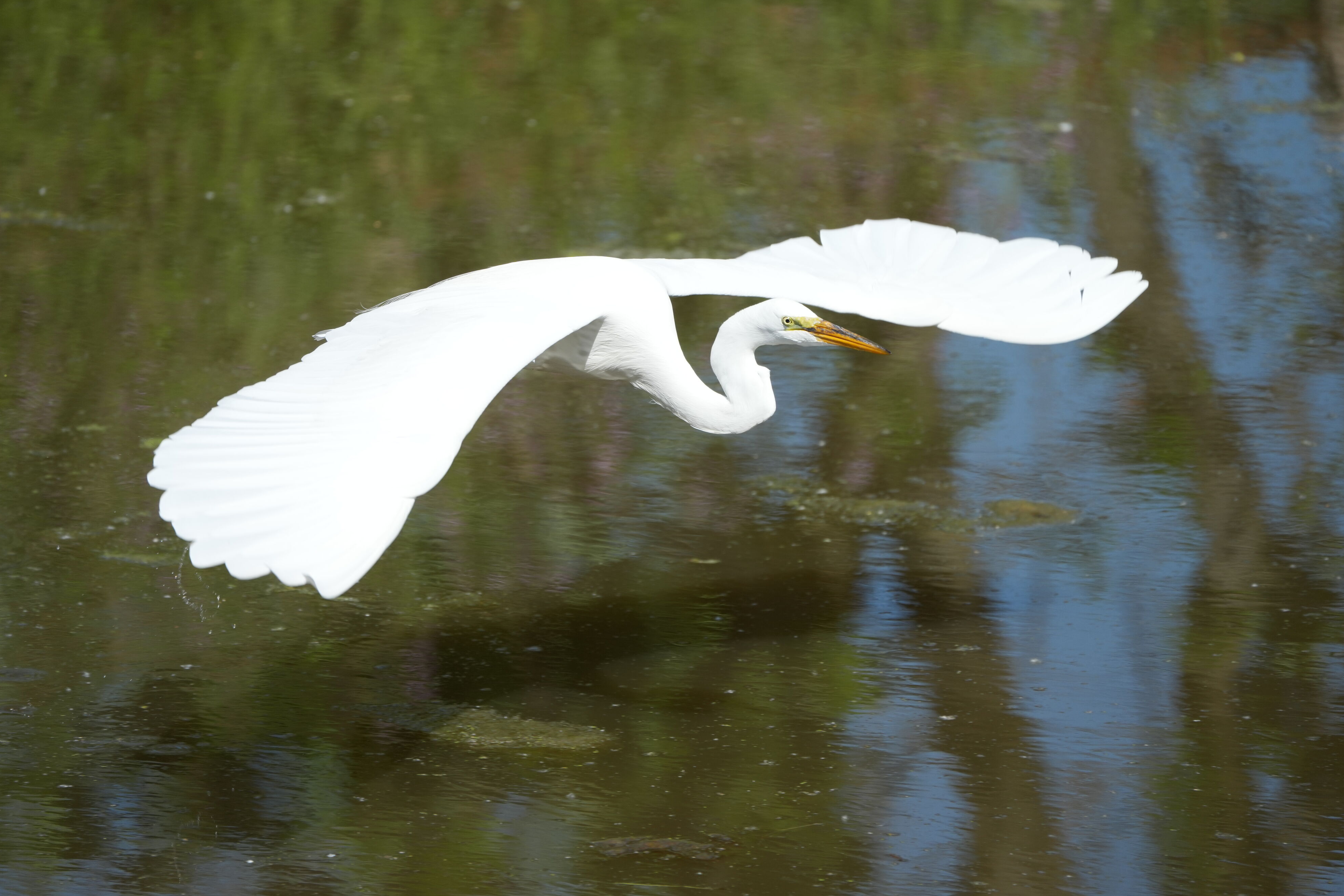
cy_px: 442
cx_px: 676
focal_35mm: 437
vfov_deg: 3.1
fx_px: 16313
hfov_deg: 4.7
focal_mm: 400
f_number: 6.3
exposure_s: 1/1600
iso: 400
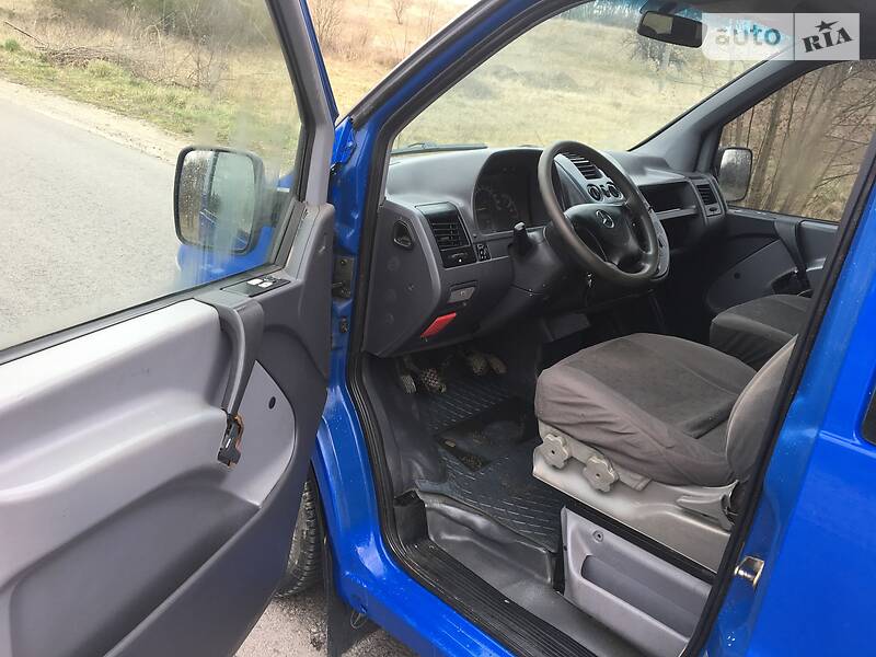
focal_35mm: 29
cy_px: 328
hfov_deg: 61.7
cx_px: 438
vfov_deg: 48.2
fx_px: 734
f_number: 2.2
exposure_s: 1/162
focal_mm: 4.2
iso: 25
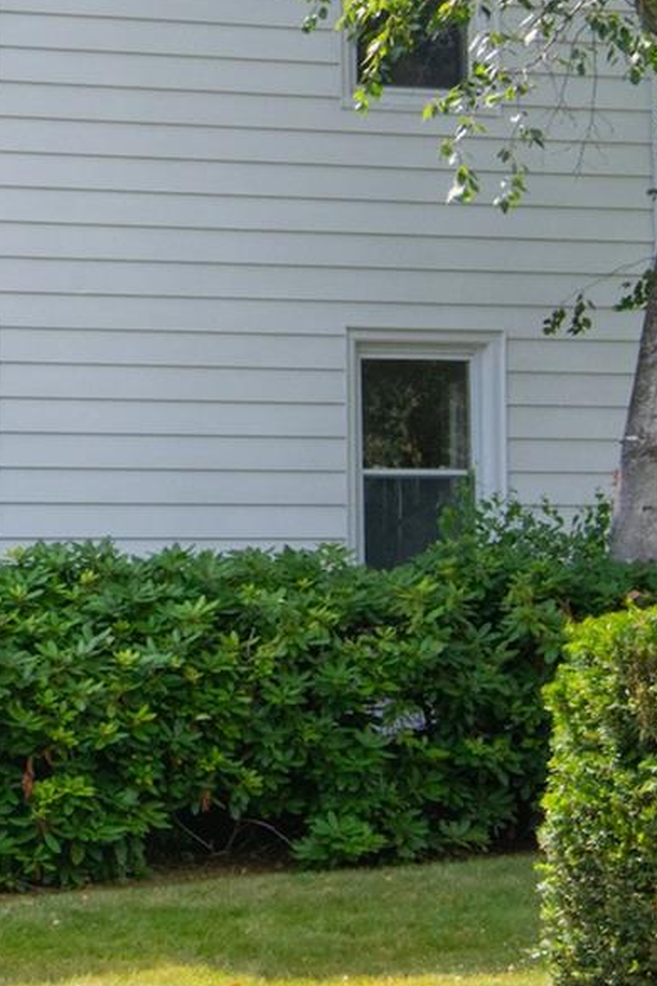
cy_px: 101
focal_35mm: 105
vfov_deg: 19.1
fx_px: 2874
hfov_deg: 12.5
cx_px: -278
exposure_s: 1/200
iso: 500
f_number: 14
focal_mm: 20
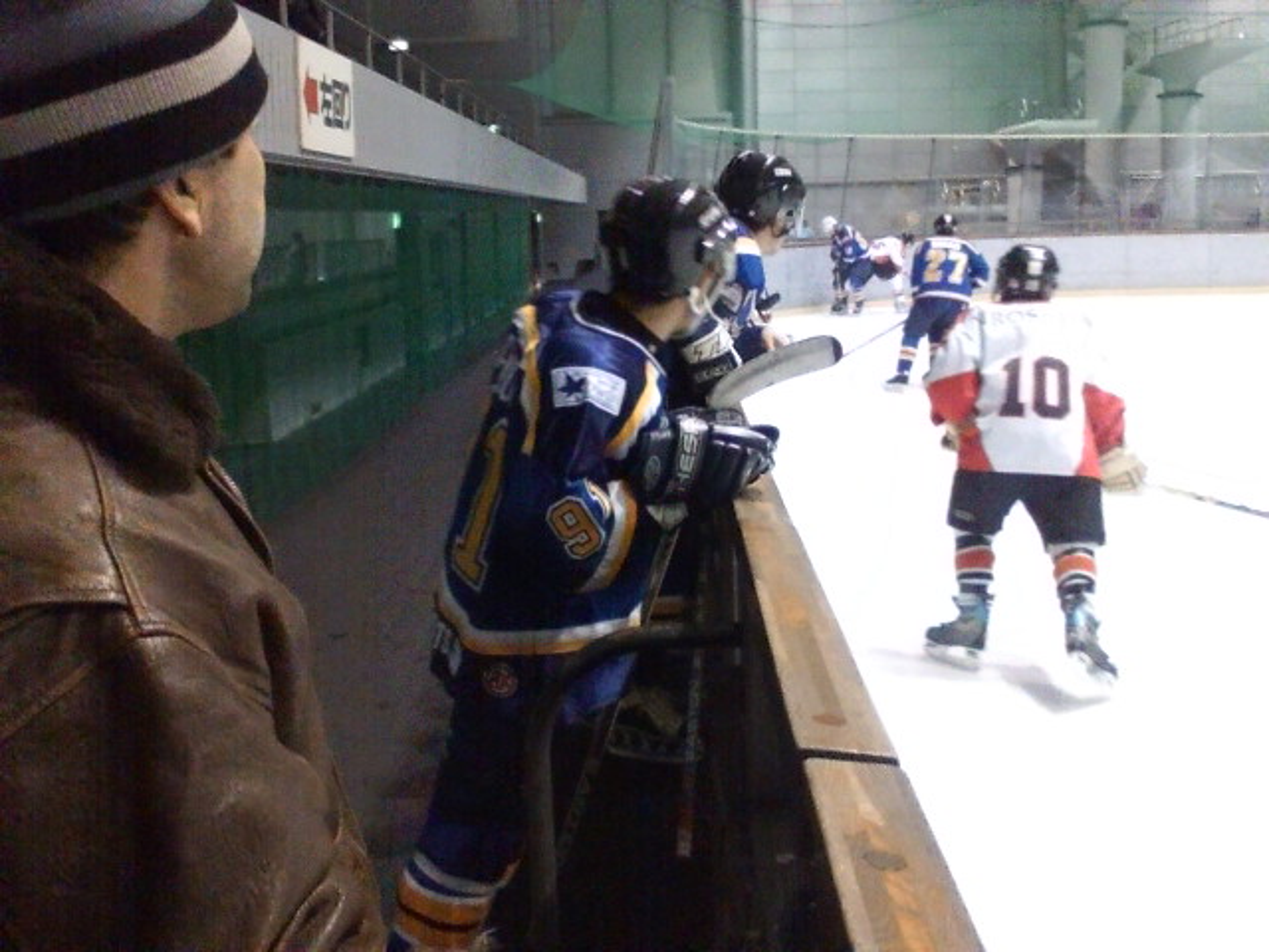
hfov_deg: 61.7
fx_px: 1063
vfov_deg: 48.2
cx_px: 634
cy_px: 476
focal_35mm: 29
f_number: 3.5
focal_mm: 3.73
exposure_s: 1/66.7
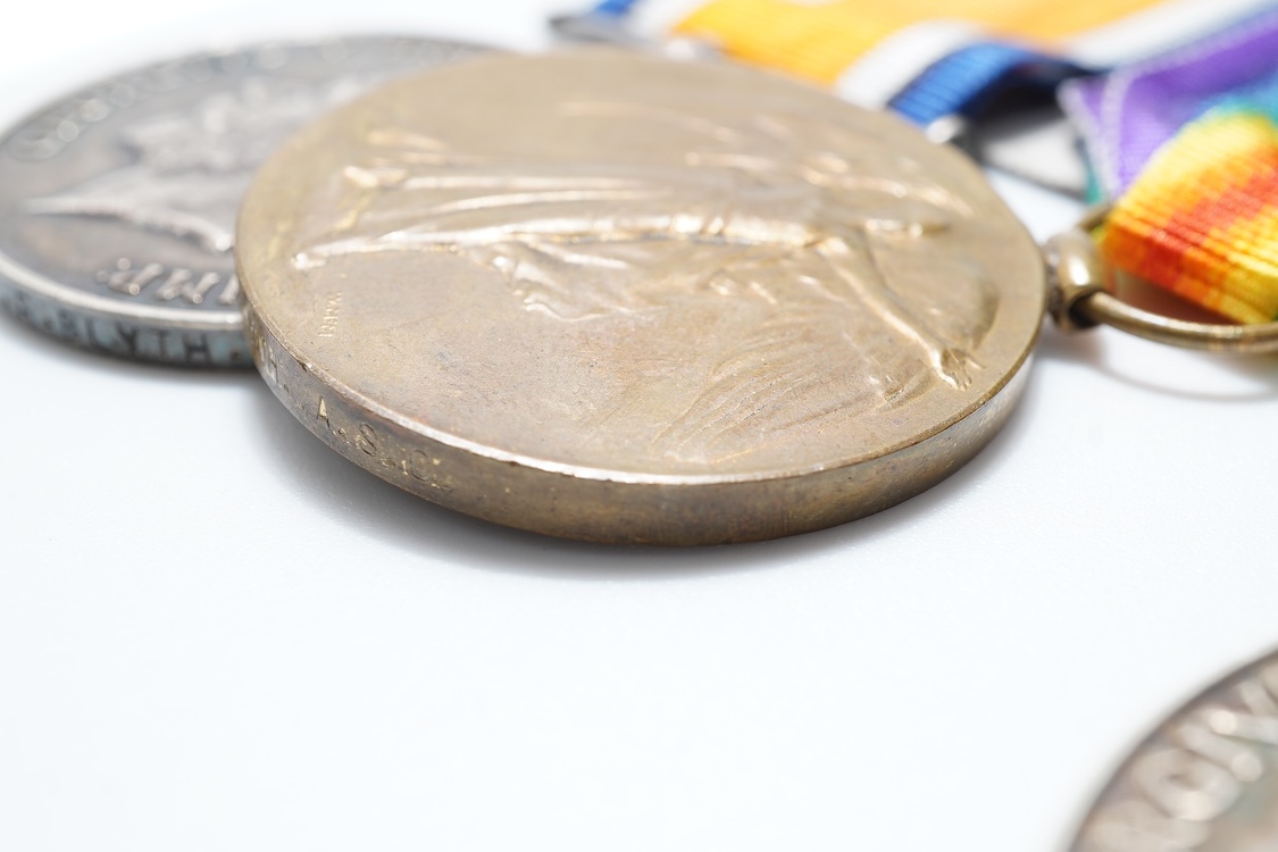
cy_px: 426
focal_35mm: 45
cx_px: 639
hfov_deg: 43.6
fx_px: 1597
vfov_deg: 29.9
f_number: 16
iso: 100
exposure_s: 1/100
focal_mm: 30
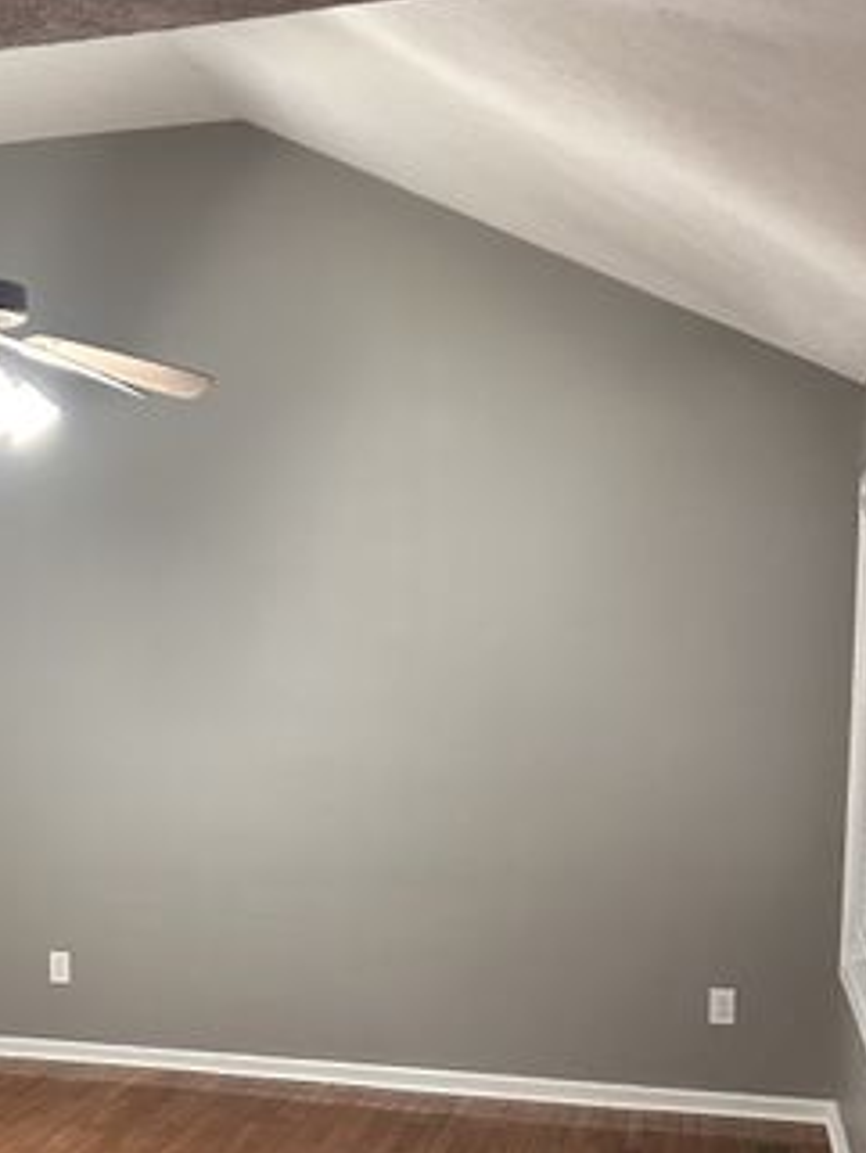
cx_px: 83
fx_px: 1800
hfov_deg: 26.1
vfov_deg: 34.9
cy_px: 842
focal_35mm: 54
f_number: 1.5
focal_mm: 5.7
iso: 400
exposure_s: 1/60
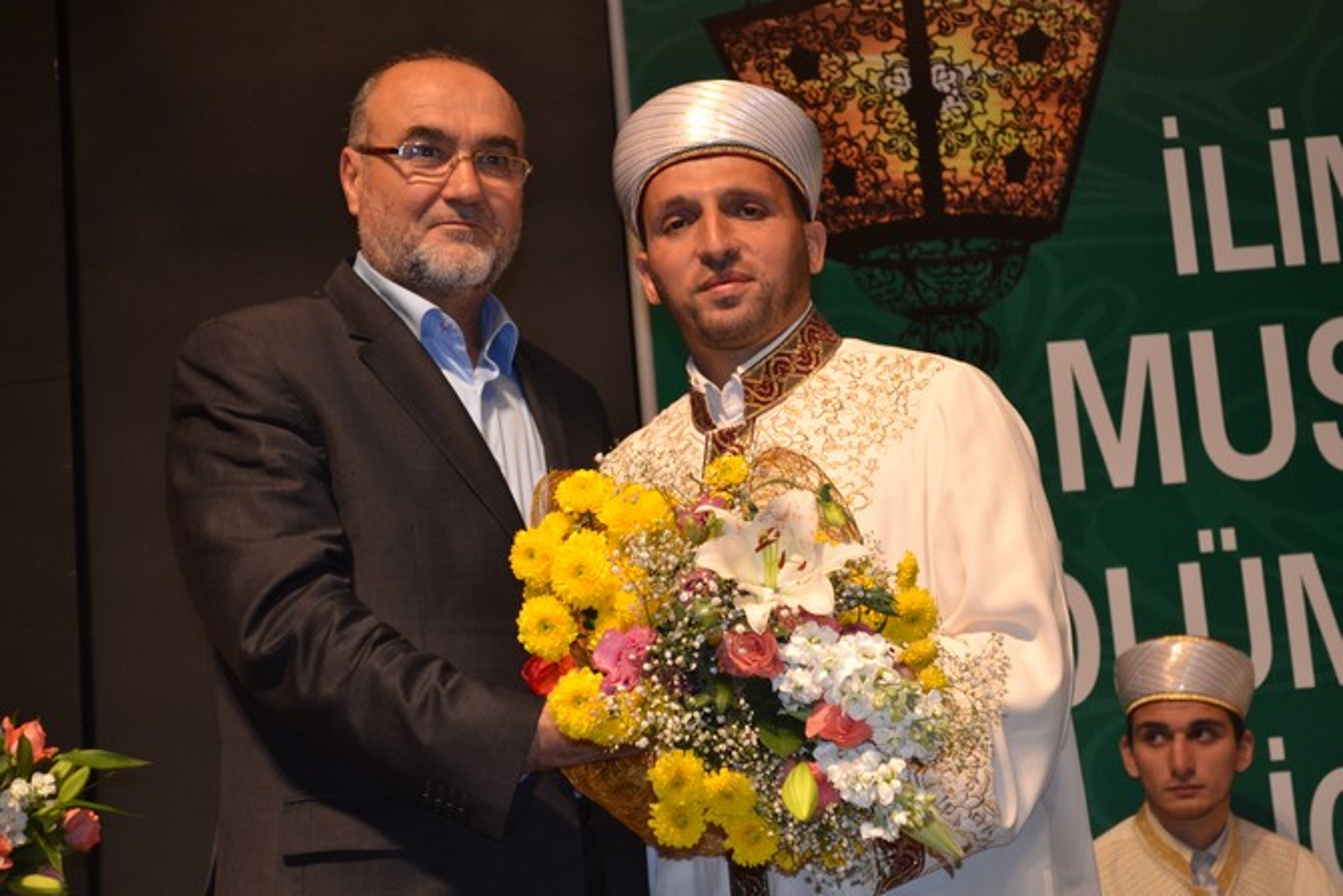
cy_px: 448
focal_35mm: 82
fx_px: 3078
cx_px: 672
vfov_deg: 16.6
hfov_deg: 24.6
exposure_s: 1/60
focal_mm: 55
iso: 900
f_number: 5.6
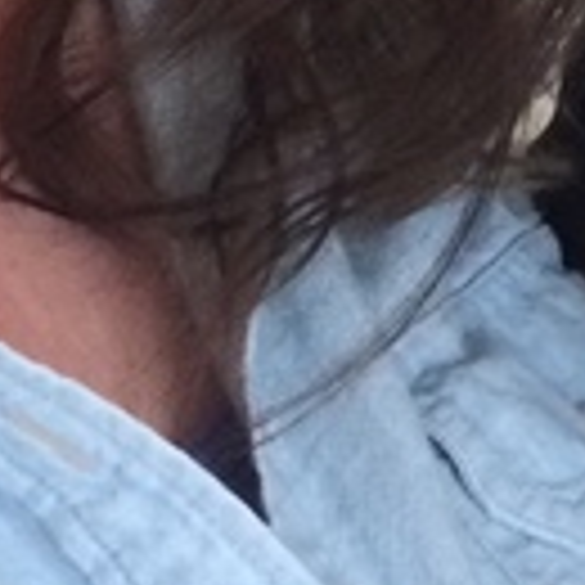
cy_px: -547
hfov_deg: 9.6
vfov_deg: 9.2
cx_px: 716
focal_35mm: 179
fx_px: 3422
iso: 250
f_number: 2.2
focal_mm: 4.15
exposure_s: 1/20
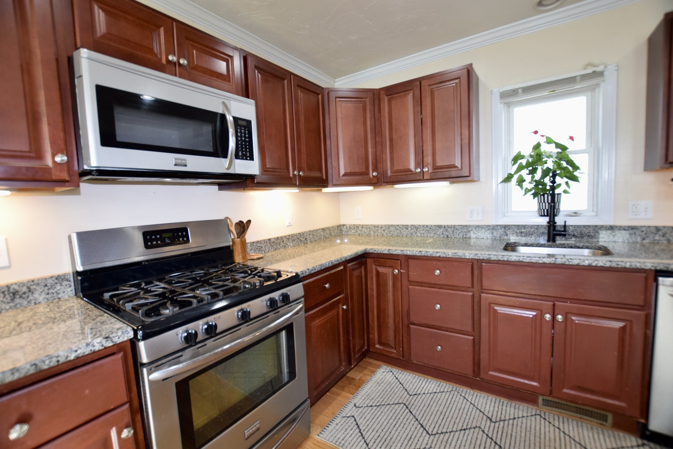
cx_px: 336
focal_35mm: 15
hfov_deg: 100.4
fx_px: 280
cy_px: 224
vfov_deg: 77.3
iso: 400
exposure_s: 1/60
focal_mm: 10
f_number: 4
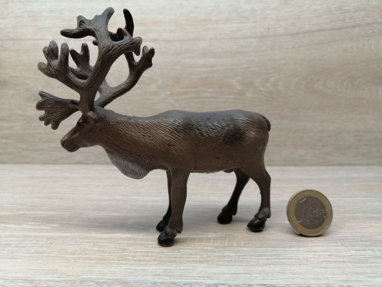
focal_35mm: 27
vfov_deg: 51.4
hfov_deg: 65.3
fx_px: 298
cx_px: 191
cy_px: 144
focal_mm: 3.95
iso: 100
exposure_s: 1/100
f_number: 1.8
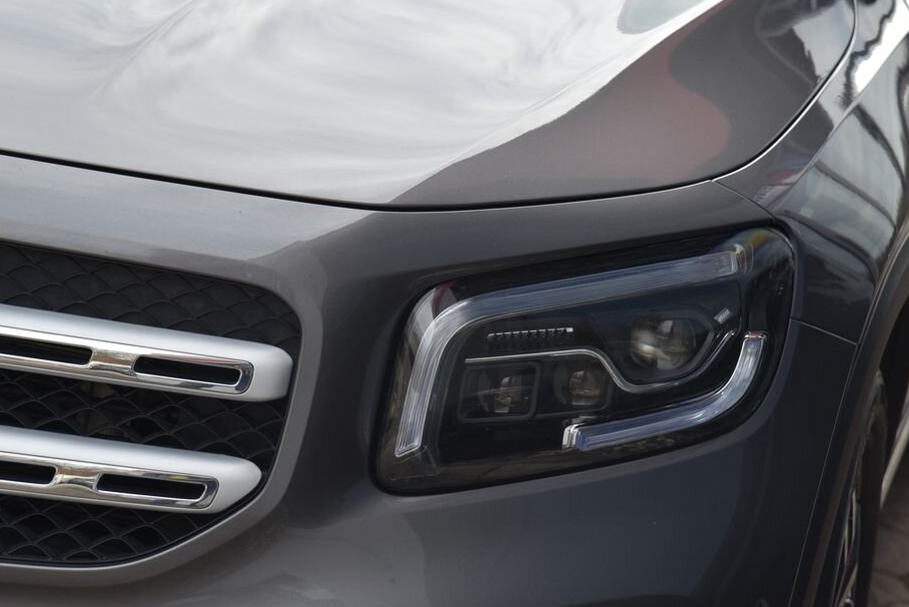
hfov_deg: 15.2
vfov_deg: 10.2
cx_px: 441
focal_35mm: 135
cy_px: 297
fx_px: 3411
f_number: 8
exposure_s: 1/250
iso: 500
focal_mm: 120
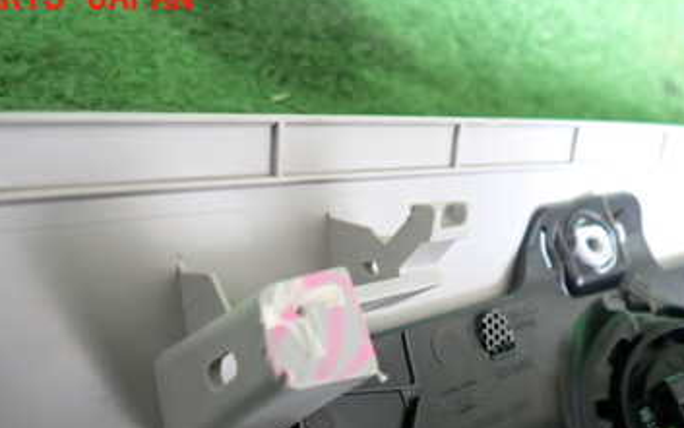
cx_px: 422
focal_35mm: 45
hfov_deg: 44.0
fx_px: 839
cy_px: 409
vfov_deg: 27.3
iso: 320
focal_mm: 4.5
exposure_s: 1/30
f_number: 2
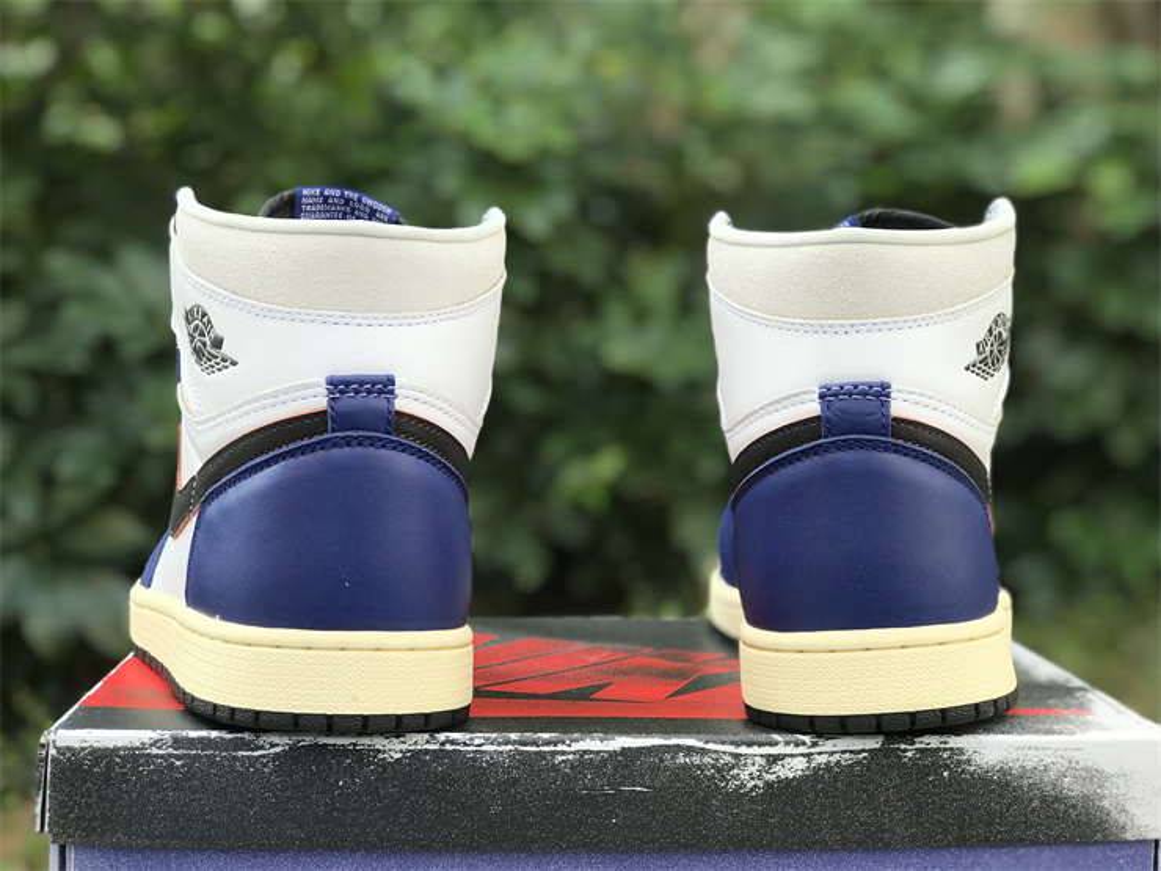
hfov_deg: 33.8
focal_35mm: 57
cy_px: 436
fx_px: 1912
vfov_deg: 25.7
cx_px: 580
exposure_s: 1/111
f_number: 2.8
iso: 20
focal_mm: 6.6
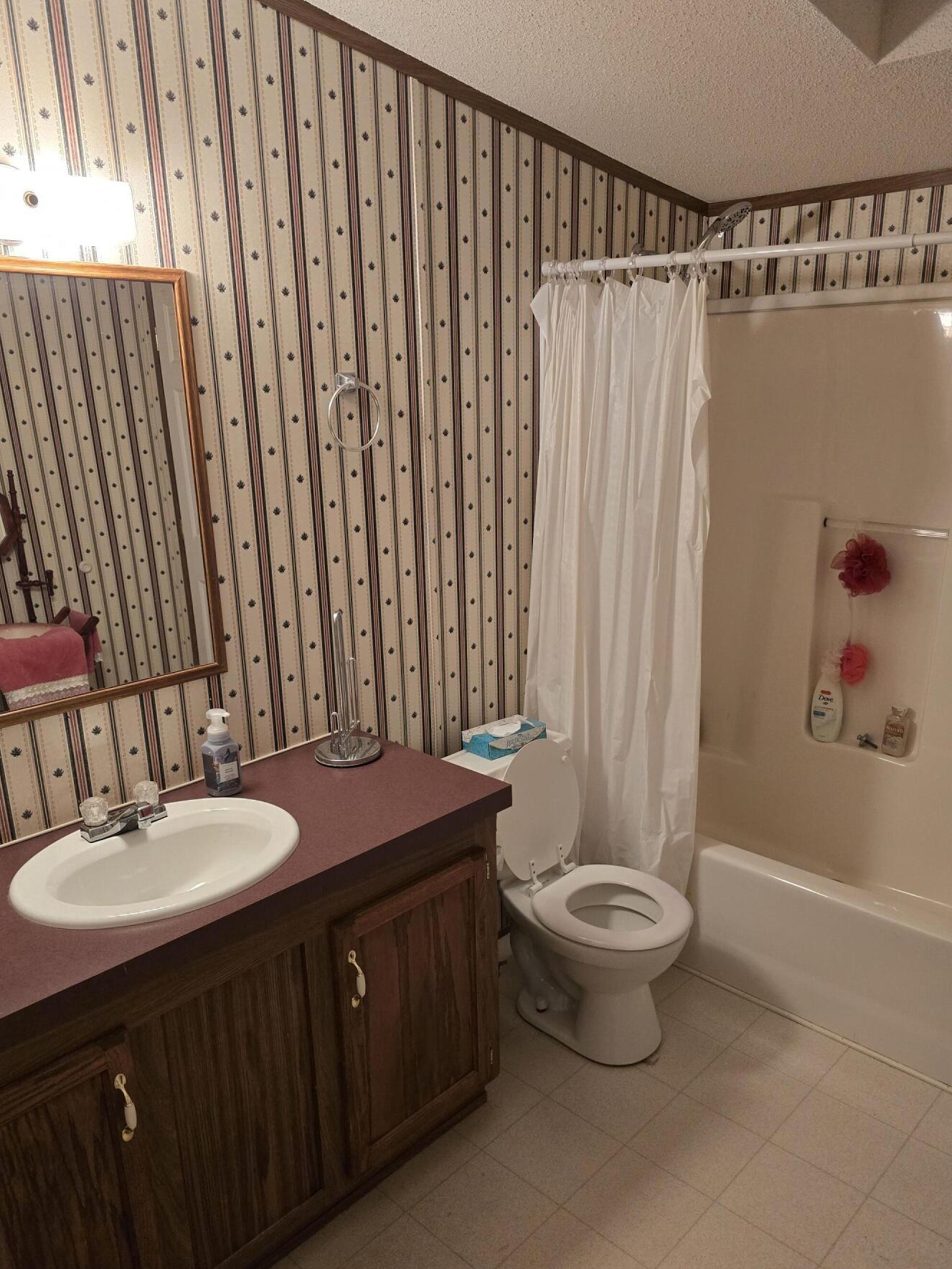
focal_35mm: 26
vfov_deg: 67.2
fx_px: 953
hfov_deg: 53.1
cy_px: 676
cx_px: 470
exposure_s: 1/120
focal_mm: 6.3
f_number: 1.7
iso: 500
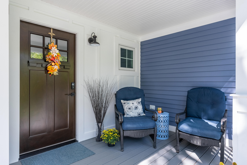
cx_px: 124
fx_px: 137
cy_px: 82
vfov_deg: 62.0
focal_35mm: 20
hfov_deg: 84.0
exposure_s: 1/125
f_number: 7.1
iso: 640
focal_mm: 20
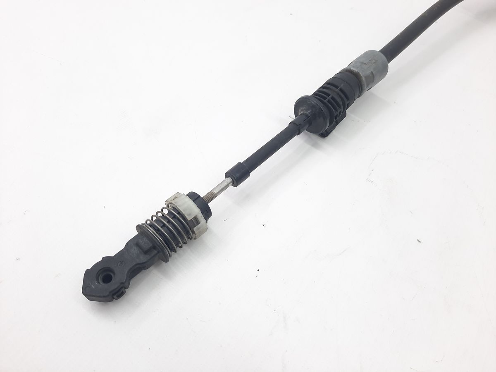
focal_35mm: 25
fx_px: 358
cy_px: 186
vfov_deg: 54.9
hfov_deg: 69.4
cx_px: 248
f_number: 2
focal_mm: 4.6
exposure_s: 1/50
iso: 64
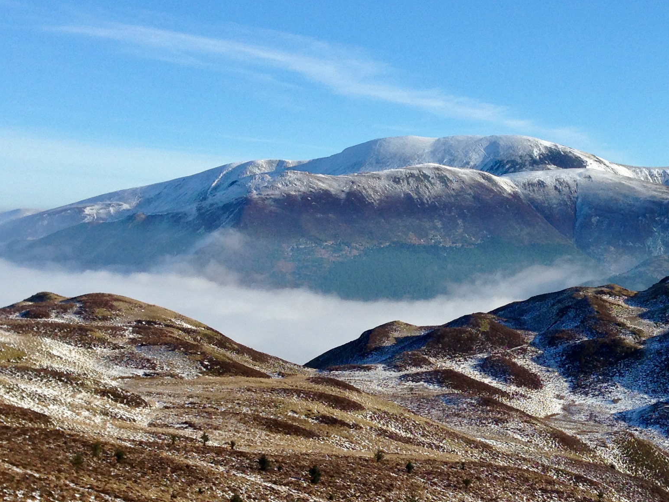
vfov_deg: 21.0
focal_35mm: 70
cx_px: 535
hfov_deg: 27.2
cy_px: 229
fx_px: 1353
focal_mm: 4.12
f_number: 2.4
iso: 50
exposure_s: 1/1869
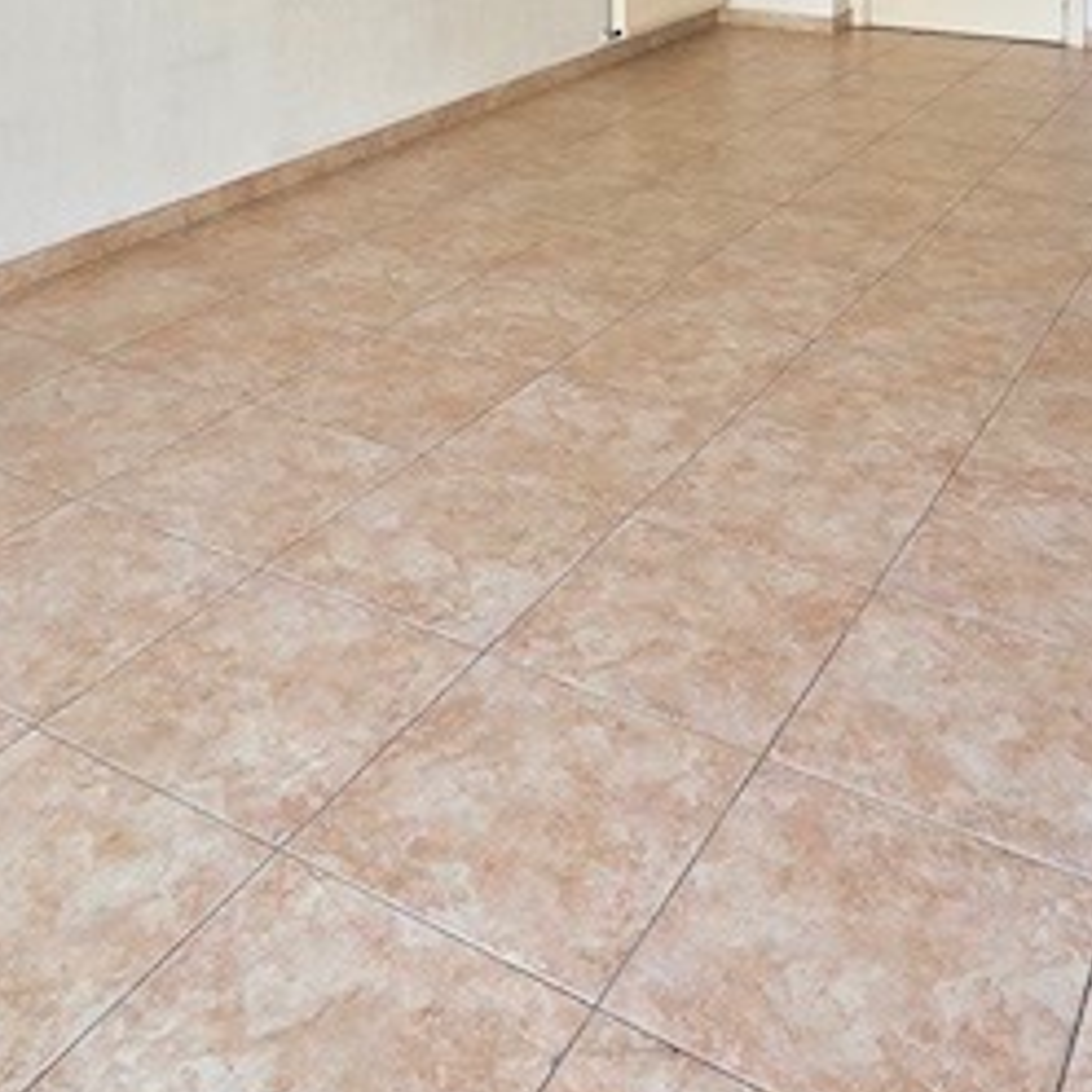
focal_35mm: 37
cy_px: -66
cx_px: 555
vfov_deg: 38.4
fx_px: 1321
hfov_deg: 44.9
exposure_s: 1/100
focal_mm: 2.2
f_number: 2.2
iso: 125
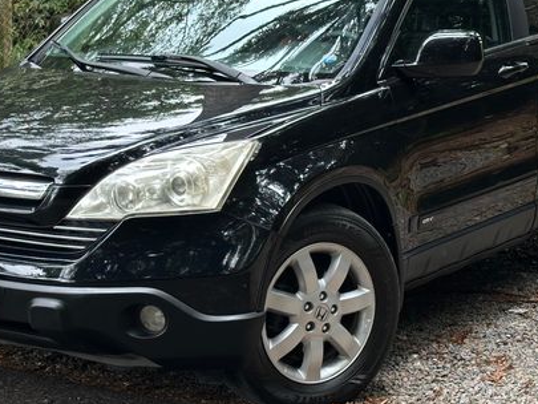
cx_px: 244
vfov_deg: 15.4
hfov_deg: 20.4
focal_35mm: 96
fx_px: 1492
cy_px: 153
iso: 50
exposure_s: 1/215
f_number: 1.78
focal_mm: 6.86
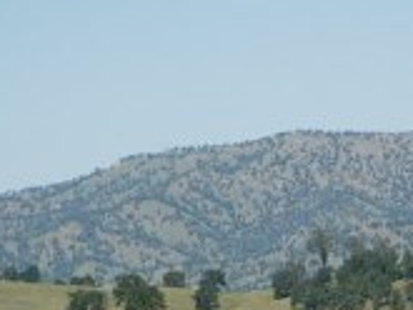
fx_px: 3665
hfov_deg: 6.4
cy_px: 292
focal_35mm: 307
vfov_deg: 4.8
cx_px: 347
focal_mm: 28.22
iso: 64
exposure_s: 1/180
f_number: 8
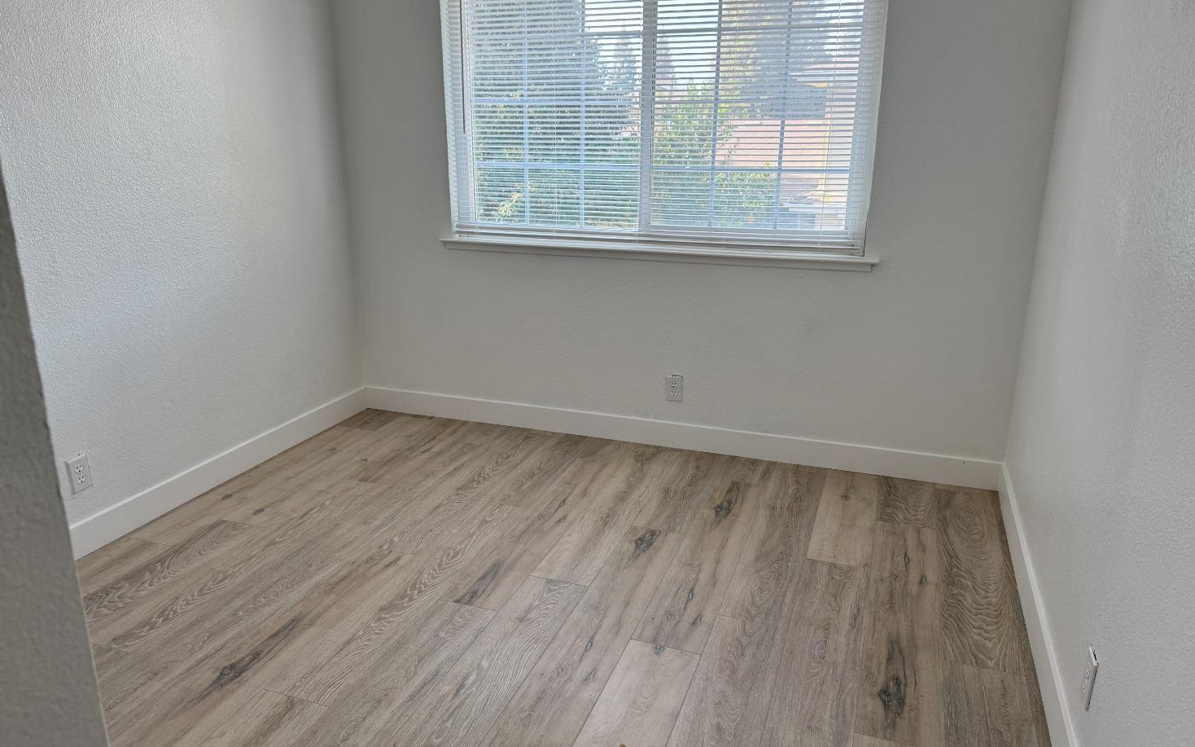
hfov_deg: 70.4
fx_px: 847
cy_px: 371
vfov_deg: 47.6
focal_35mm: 26
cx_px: 589
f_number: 1.78
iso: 100
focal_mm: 6.76
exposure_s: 1/150
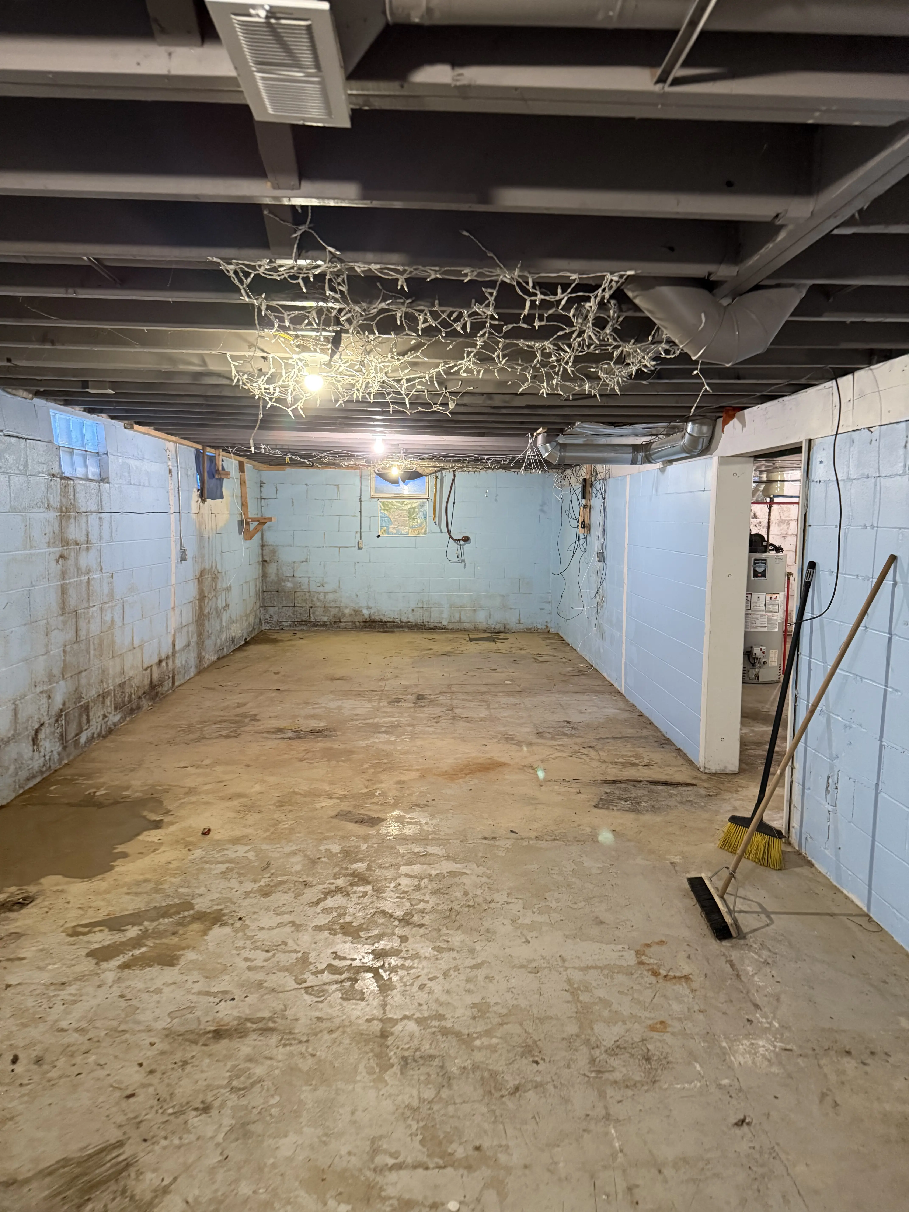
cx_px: 454
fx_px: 840
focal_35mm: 24
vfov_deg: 71.6
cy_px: 606
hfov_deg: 56.8
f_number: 1.78
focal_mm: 6.76
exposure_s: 1/40
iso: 640
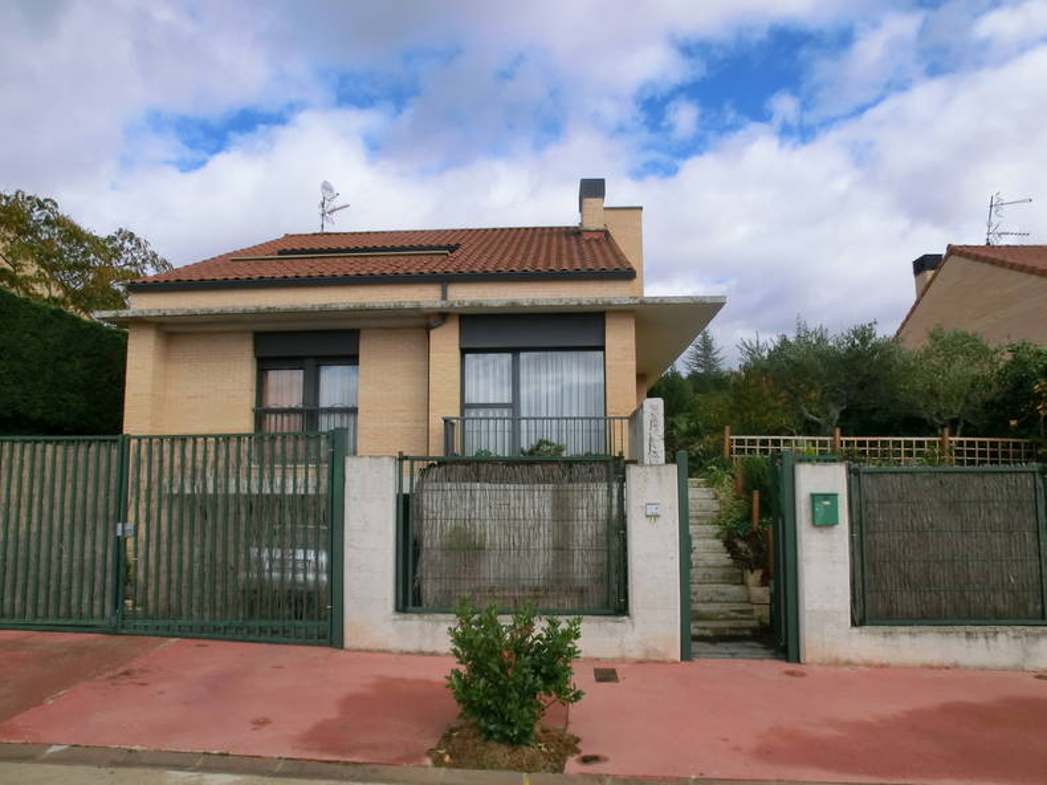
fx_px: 726
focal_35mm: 24
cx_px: 524
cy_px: 392
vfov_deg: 56.8
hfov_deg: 71.6
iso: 80
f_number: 7.9
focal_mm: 4.24
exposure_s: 1/200
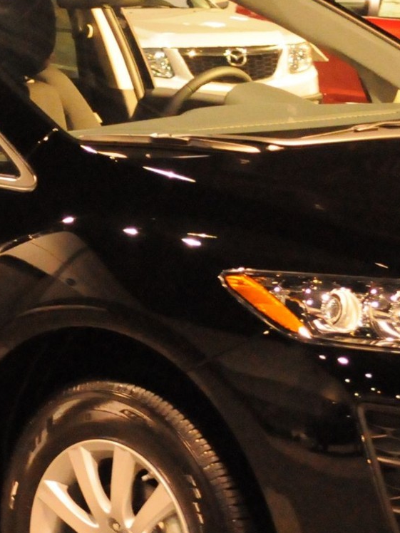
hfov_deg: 9.6
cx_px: 108
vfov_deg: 12.8
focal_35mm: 154
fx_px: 2373
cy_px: 290
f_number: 4.8
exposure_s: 1/60
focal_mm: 32
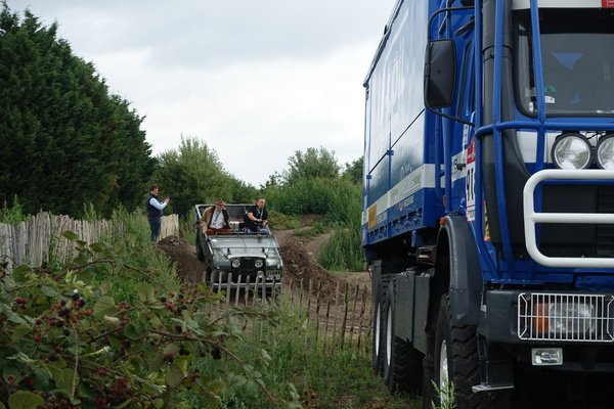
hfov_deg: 28.8
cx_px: 307
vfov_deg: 19.5
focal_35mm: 70
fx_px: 1194
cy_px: 204
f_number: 5.6
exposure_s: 1/320
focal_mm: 25.7
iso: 125
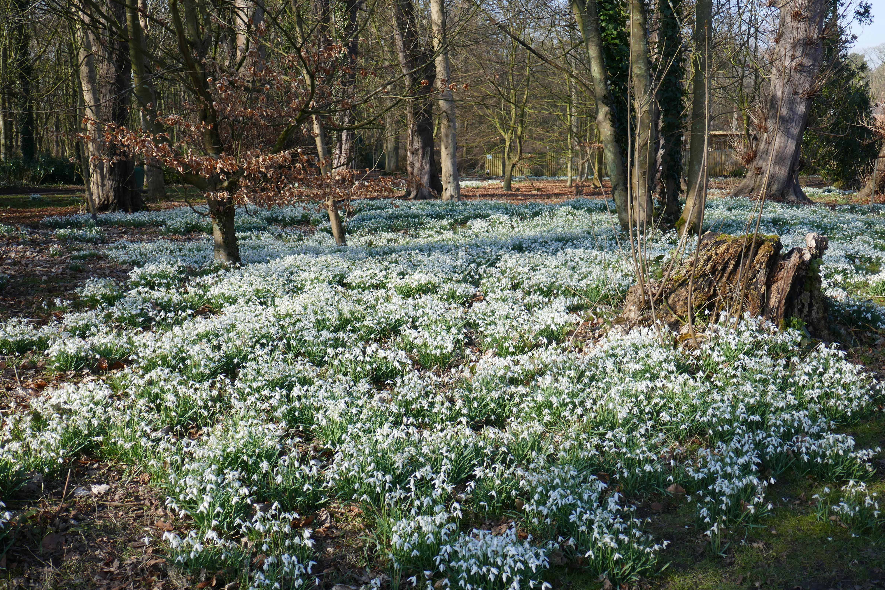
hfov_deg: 47.4
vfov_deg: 32.6
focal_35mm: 41
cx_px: 464
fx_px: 1008
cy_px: 287
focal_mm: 12.9
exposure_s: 1/500
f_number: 3.4
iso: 125
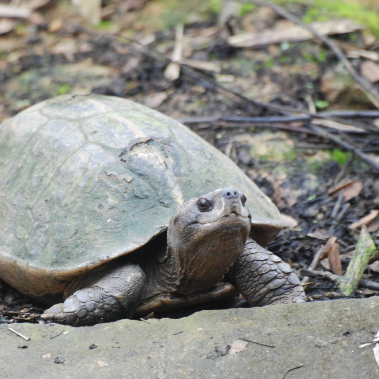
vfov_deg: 3.1
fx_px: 7110
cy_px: 189
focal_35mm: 574
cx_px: 134
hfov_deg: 3.1
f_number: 8
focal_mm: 300
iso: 1600
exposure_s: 1/160
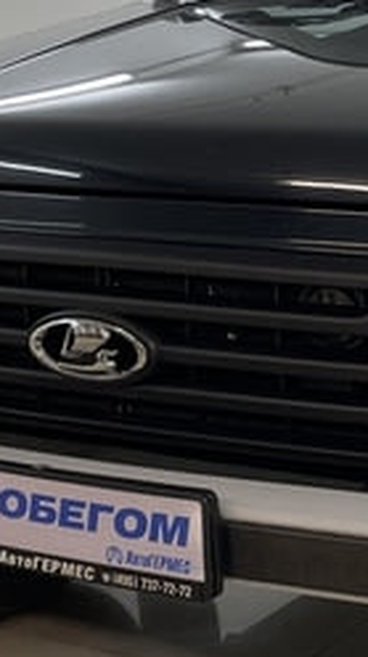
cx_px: 424
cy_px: 121
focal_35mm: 103
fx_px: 1792
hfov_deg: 11.5
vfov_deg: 20.5
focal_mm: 4.2
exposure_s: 1/100
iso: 50
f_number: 1.6
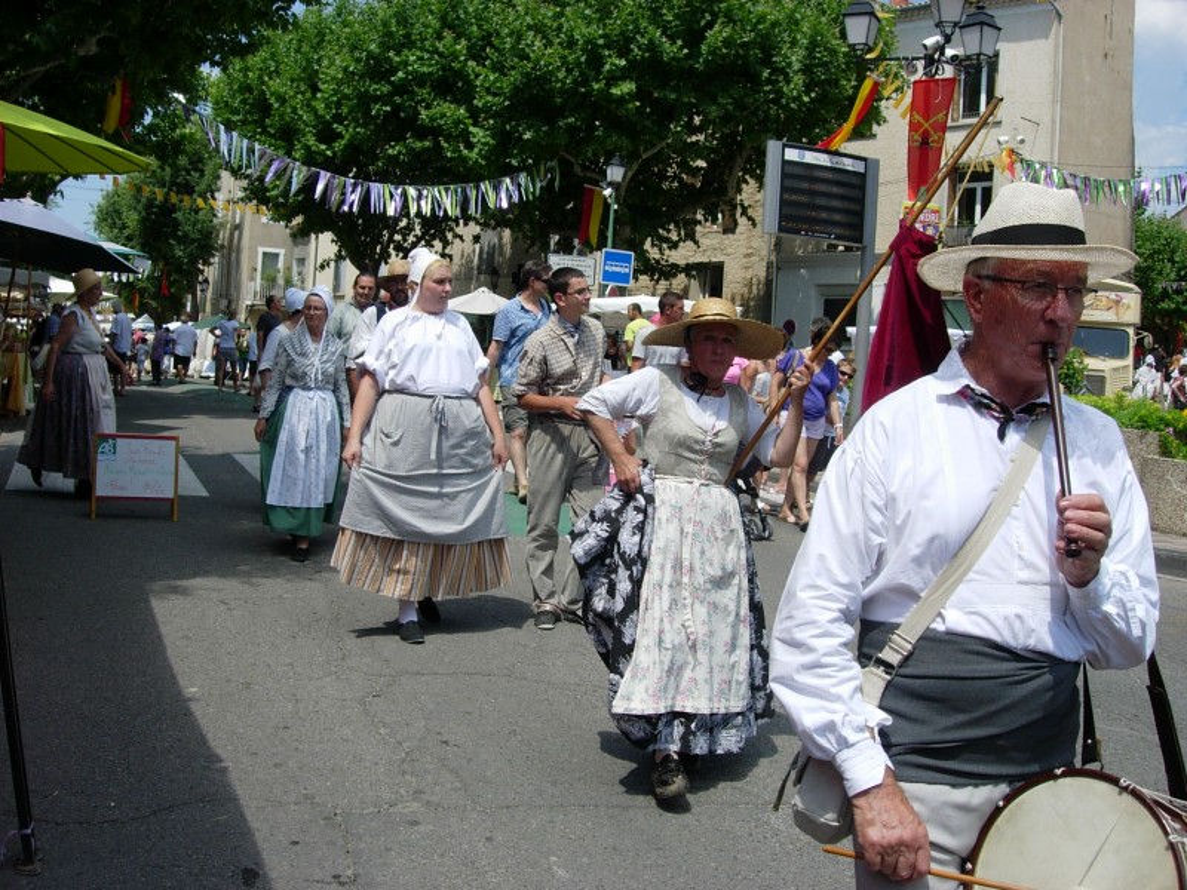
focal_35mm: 38
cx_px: 594
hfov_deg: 49.0
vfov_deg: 37.7
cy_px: 445
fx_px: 1303
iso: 64
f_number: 4.8
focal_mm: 7.8
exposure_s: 1/645
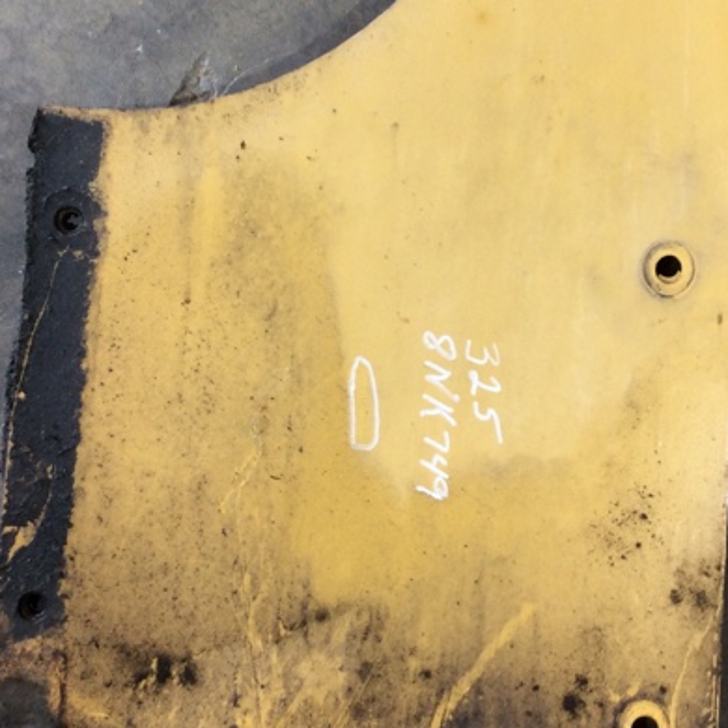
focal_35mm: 58
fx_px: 1380
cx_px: 442
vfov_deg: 29.4
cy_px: 245
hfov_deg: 29.5
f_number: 2.4
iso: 50
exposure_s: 1/24
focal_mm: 3.3
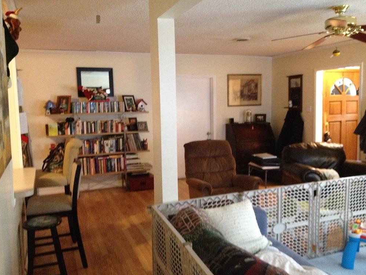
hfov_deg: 51.4
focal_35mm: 36
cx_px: 185
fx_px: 381
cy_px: 140
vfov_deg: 39.7
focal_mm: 4.28
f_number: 2.4
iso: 640
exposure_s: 1/15
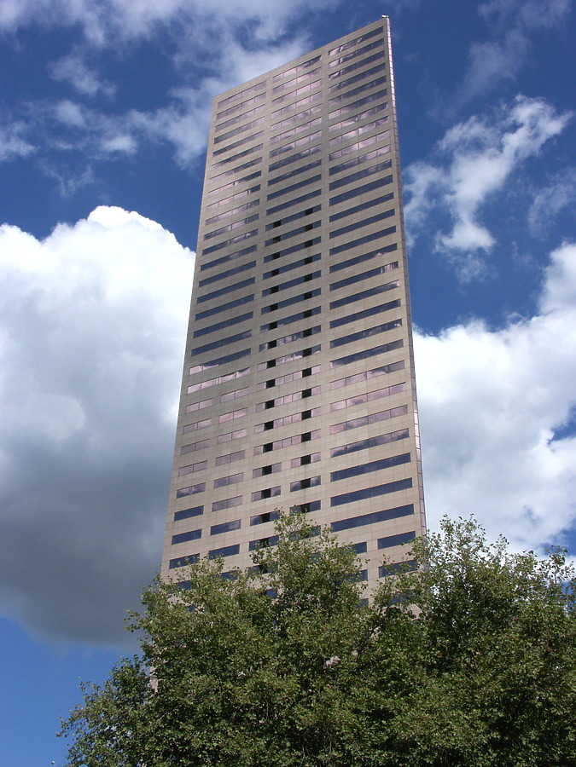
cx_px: 288
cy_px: 384
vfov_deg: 44.8
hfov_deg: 34.3
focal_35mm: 42
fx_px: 932
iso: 100
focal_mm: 10.78
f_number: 9
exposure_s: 1/500
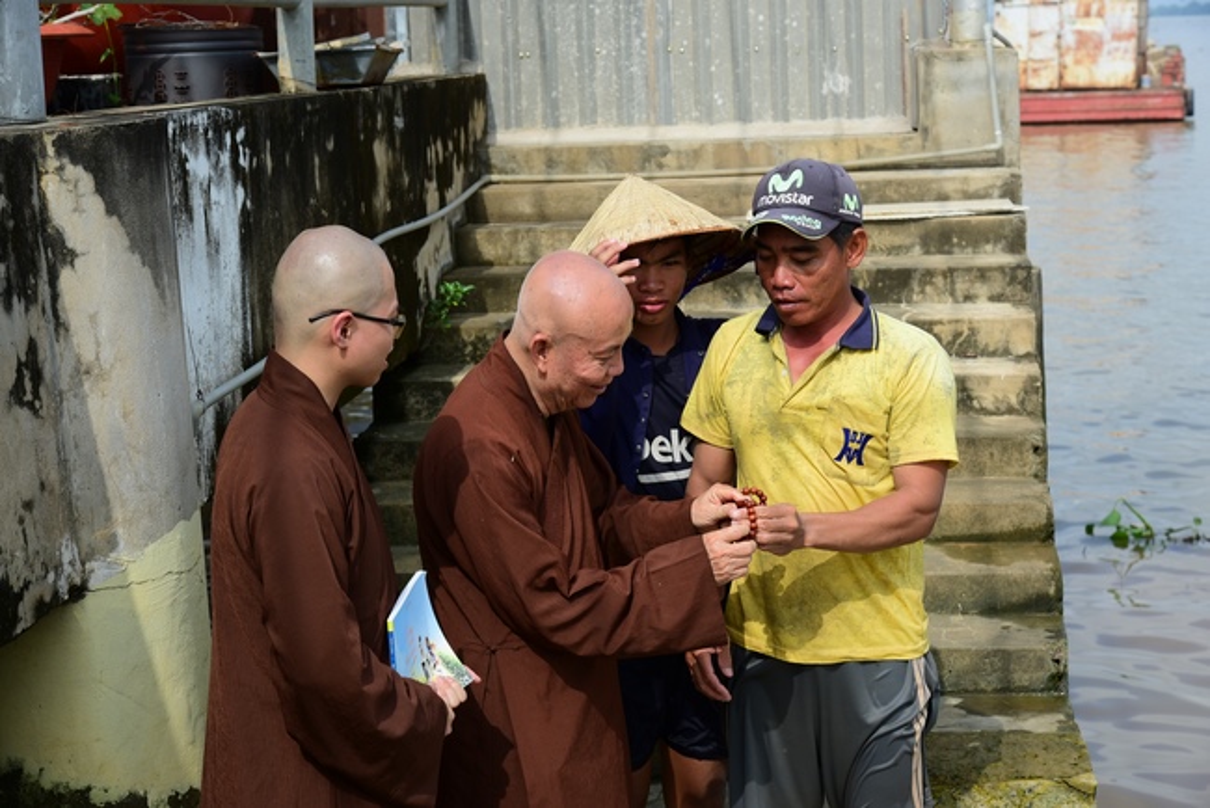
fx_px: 2219
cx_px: 605
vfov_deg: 20.6
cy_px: 404
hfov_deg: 30.5
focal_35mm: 66
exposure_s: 1/320
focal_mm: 66
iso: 200
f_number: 8
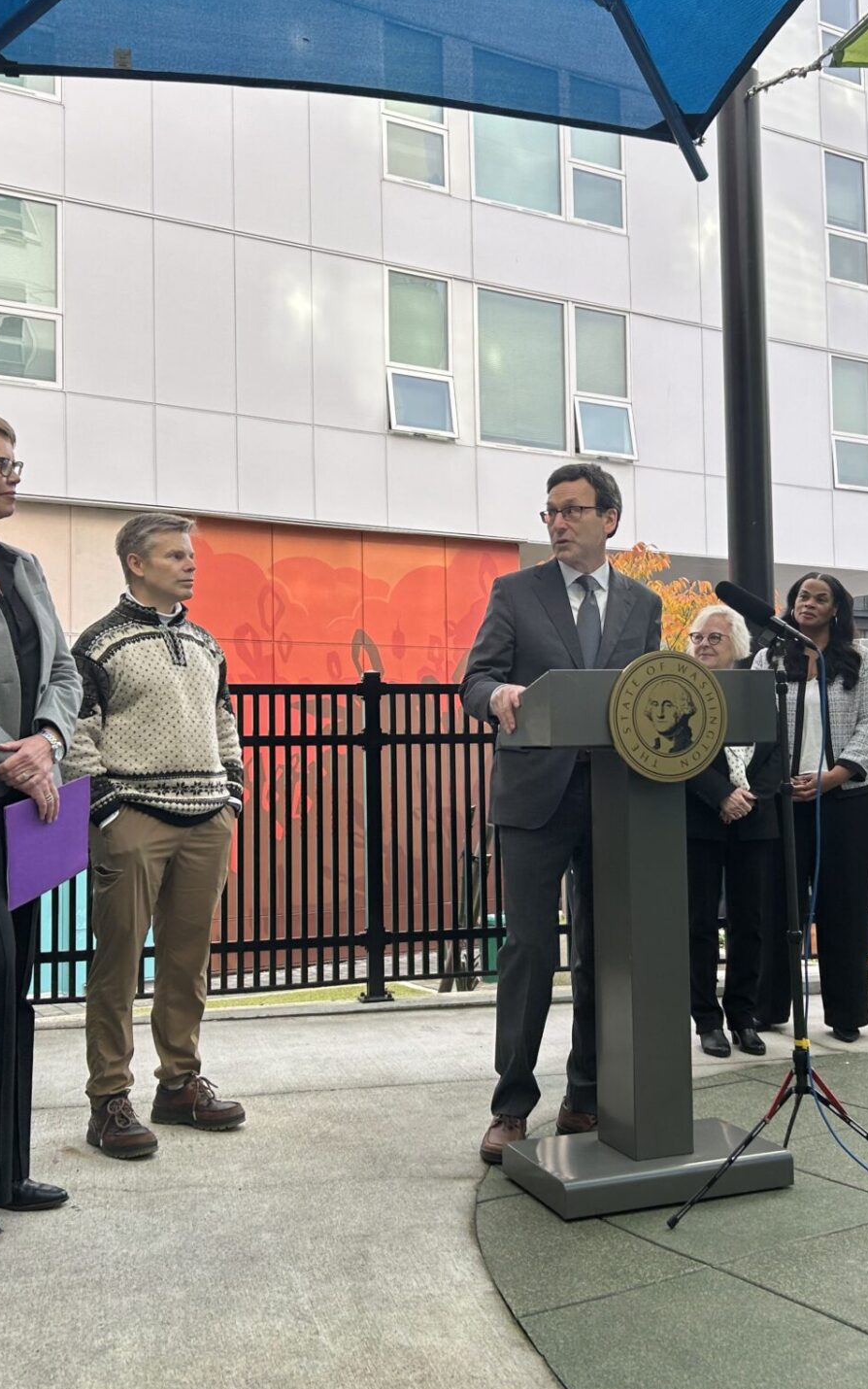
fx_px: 1400
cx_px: 470
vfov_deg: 52.7
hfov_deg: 34.4
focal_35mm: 37
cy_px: 696
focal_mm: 5.7
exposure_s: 1/604
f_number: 1.5
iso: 50
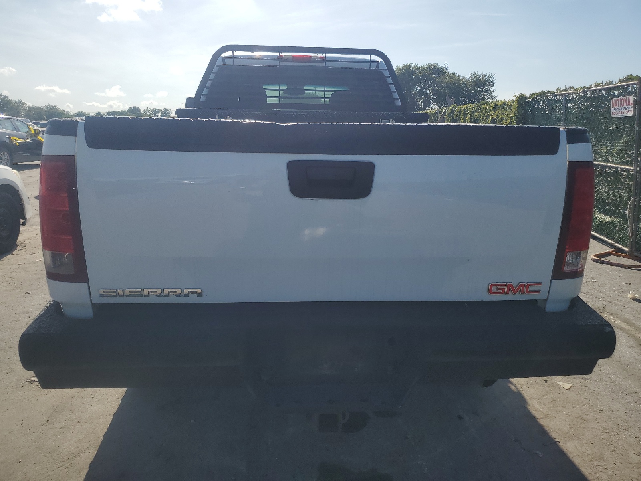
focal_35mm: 26
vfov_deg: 53.1
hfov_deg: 67.3
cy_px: 240
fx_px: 481
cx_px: 320
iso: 50
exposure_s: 1/5000
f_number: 1.5
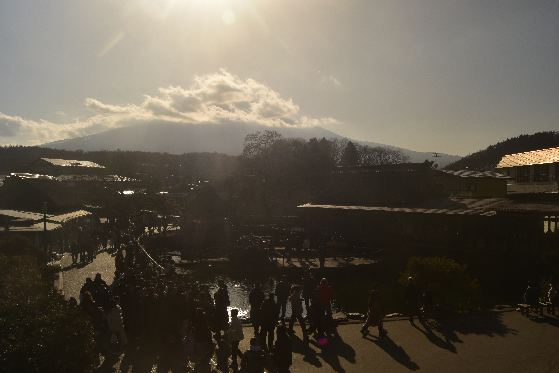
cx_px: 280
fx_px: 1281
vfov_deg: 16.6
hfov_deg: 24.6
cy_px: 186
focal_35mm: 82
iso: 200
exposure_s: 1/640
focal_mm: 55
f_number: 13
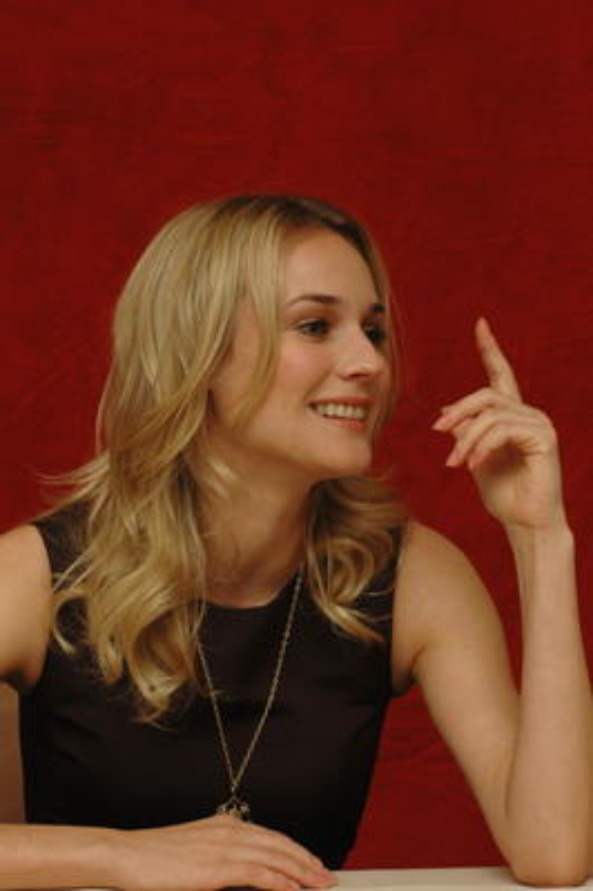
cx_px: 296
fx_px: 2970
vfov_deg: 17.1
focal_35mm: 120
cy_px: 446
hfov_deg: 11.4
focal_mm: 80
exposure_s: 1/400
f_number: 11
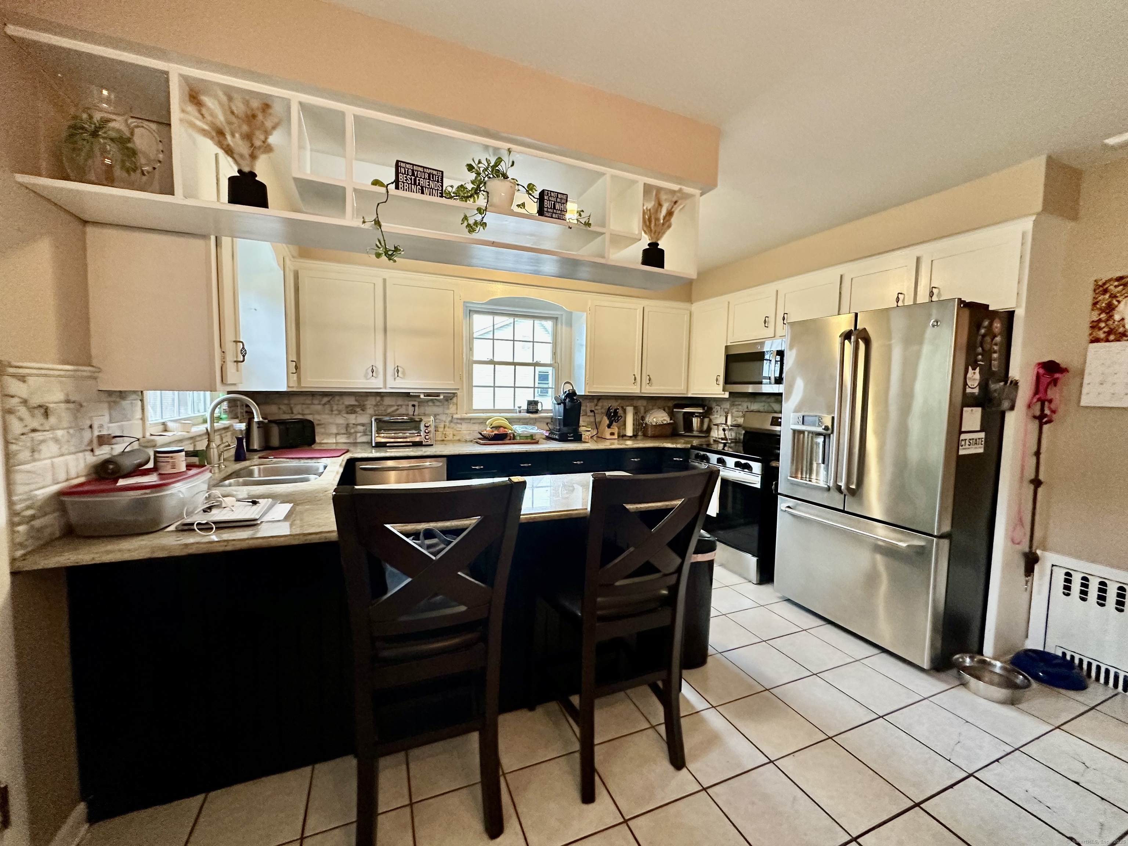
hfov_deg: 102.1
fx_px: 456
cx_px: 564
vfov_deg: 85.7
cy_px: 423
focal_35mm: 14
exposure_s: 1/60
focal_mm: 2.22
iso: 400
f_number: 2.2
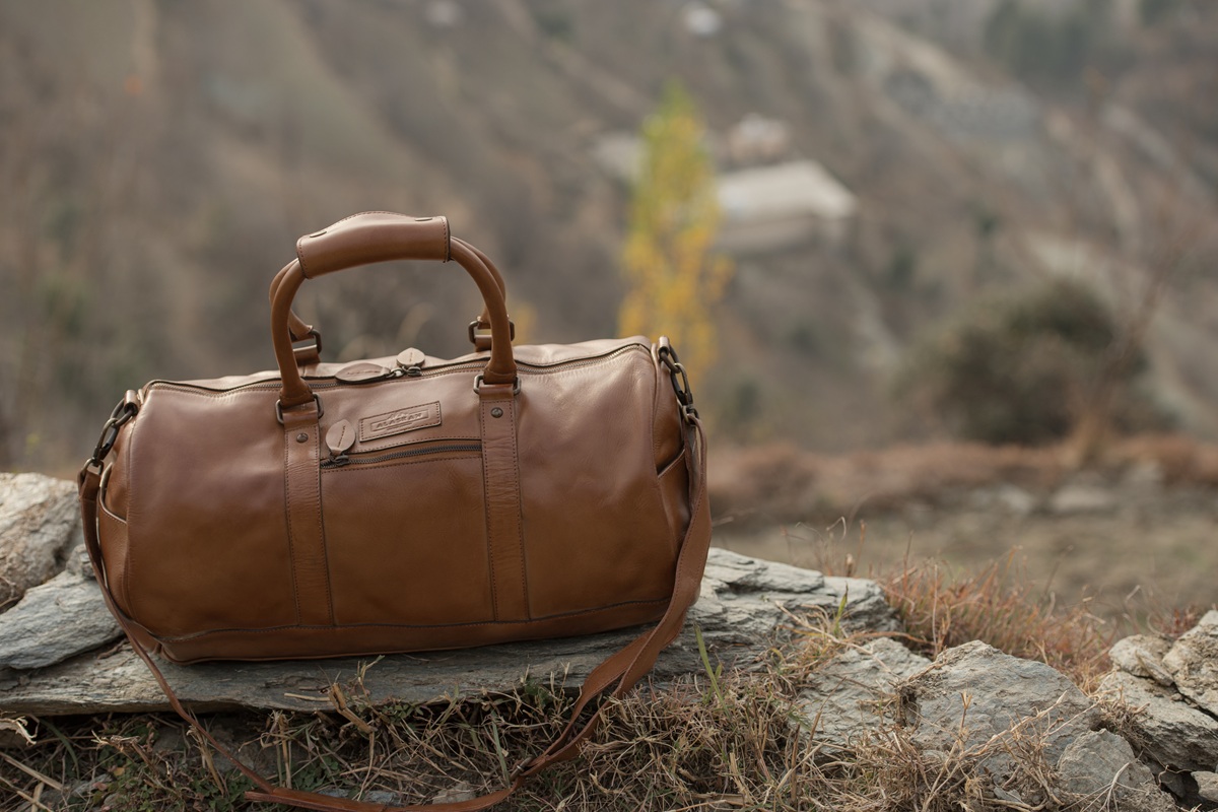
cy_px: 406
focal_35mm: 85
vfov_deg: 16.1
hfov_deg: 23.9
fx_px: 2876
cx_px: 609
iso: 80
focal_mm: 85
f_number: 4
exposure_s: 1/250
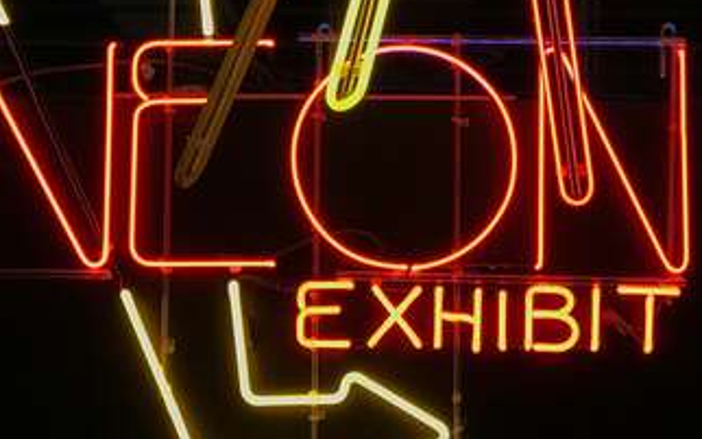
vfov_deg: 8.6
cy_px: -118
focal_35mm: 150
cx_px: 443
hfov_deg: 13.9
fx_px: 2869
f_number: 2.8
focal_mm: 6.6
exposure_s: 1/60
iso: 64
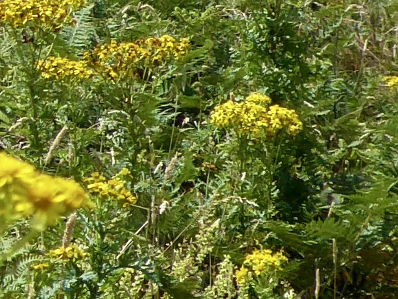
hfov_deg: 5.5
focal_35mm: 345
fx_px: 3968
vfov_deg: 4.3
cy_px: 54
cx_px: -648
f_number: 4.1
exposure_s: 1/400
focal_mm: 9
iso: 80
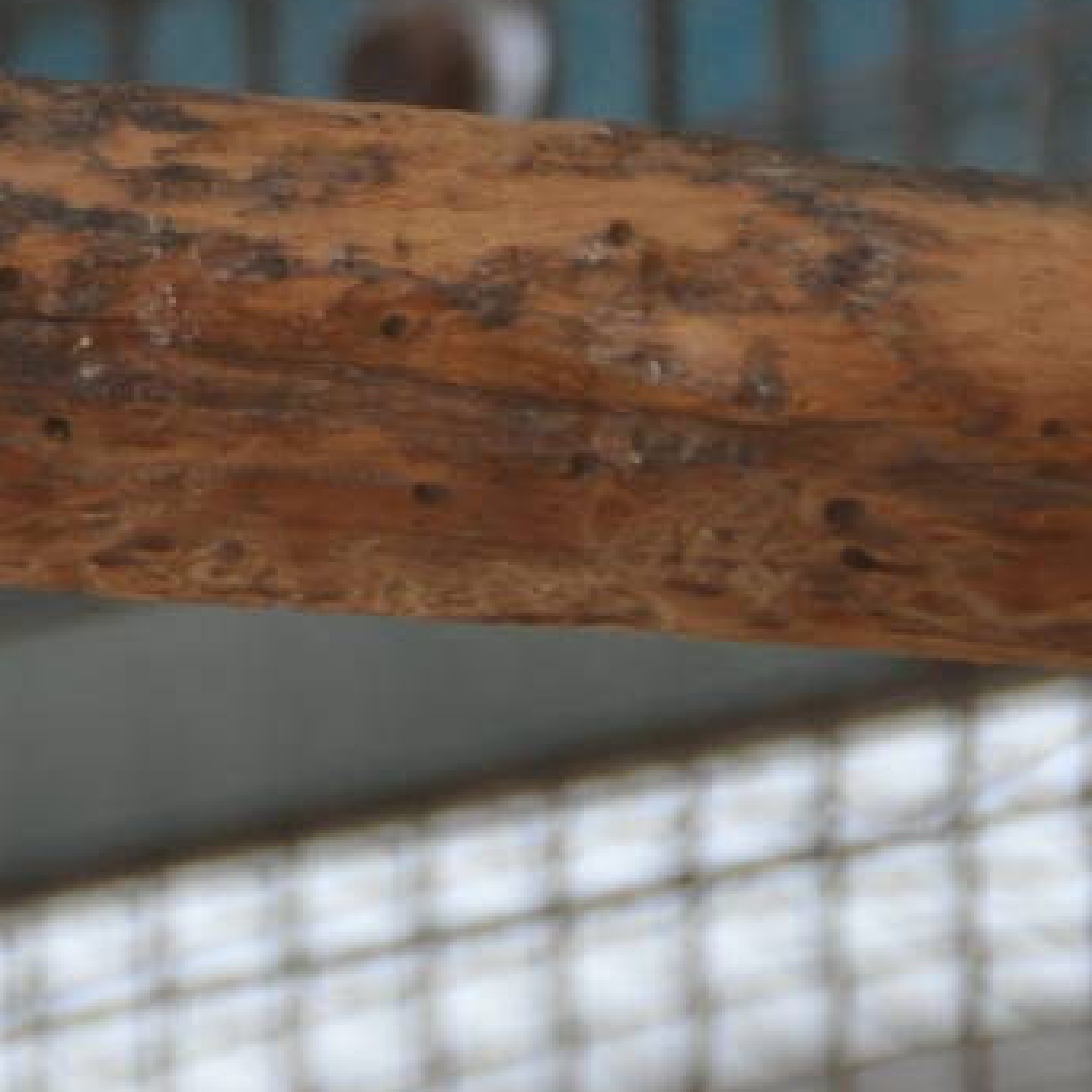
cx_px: -591
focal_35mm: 1787
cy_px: -573
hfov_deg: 1.0
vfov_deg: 1.0
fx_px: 63779
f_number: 6.3
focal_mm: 300
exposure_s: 1/640
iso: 1000
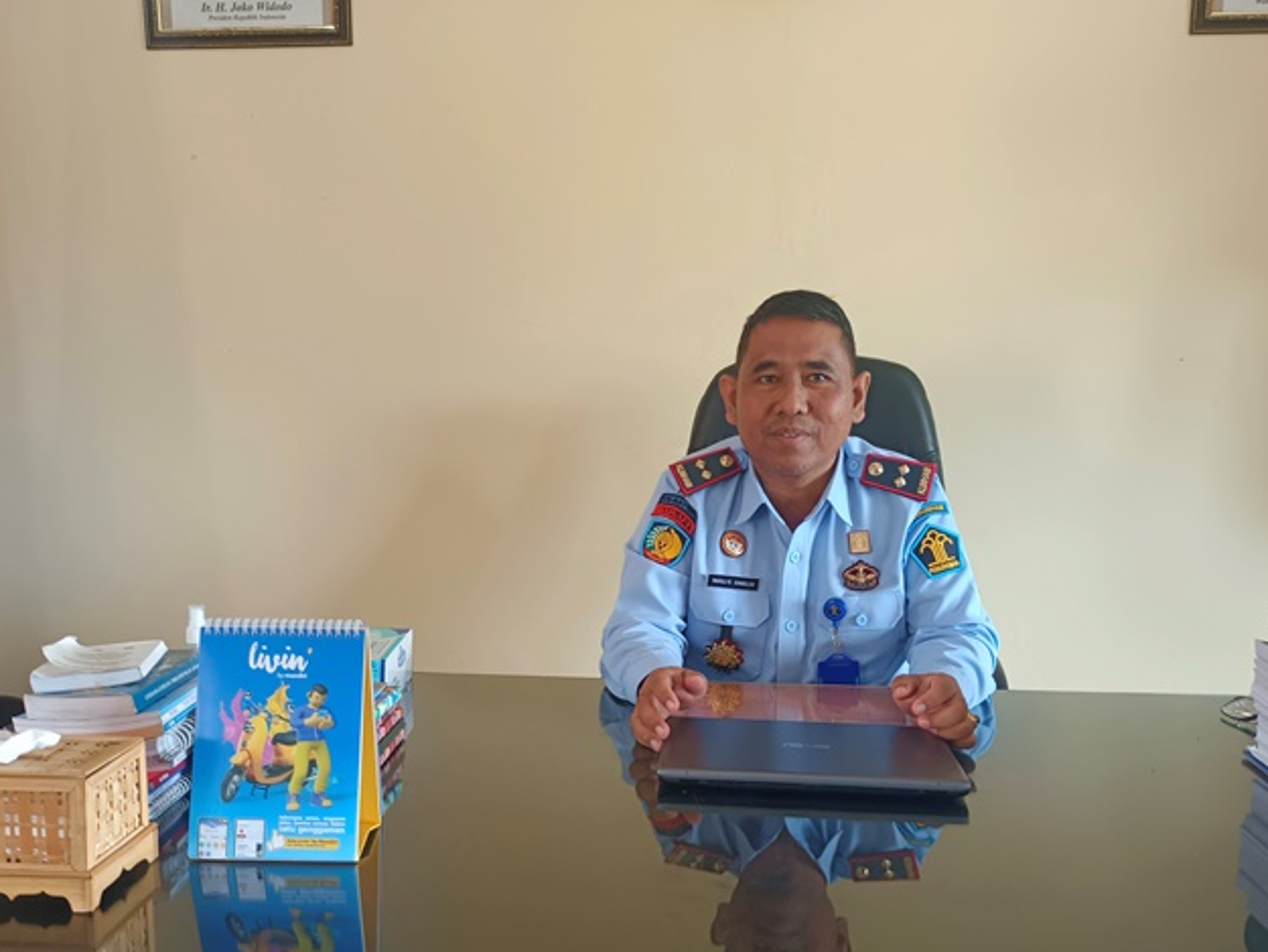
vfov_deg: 44.0
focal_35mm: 32
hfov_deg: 56.8
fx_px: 1172
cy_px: 558
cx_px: 611
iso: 996
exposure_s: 1/50
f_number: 1.79
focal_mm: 4.71
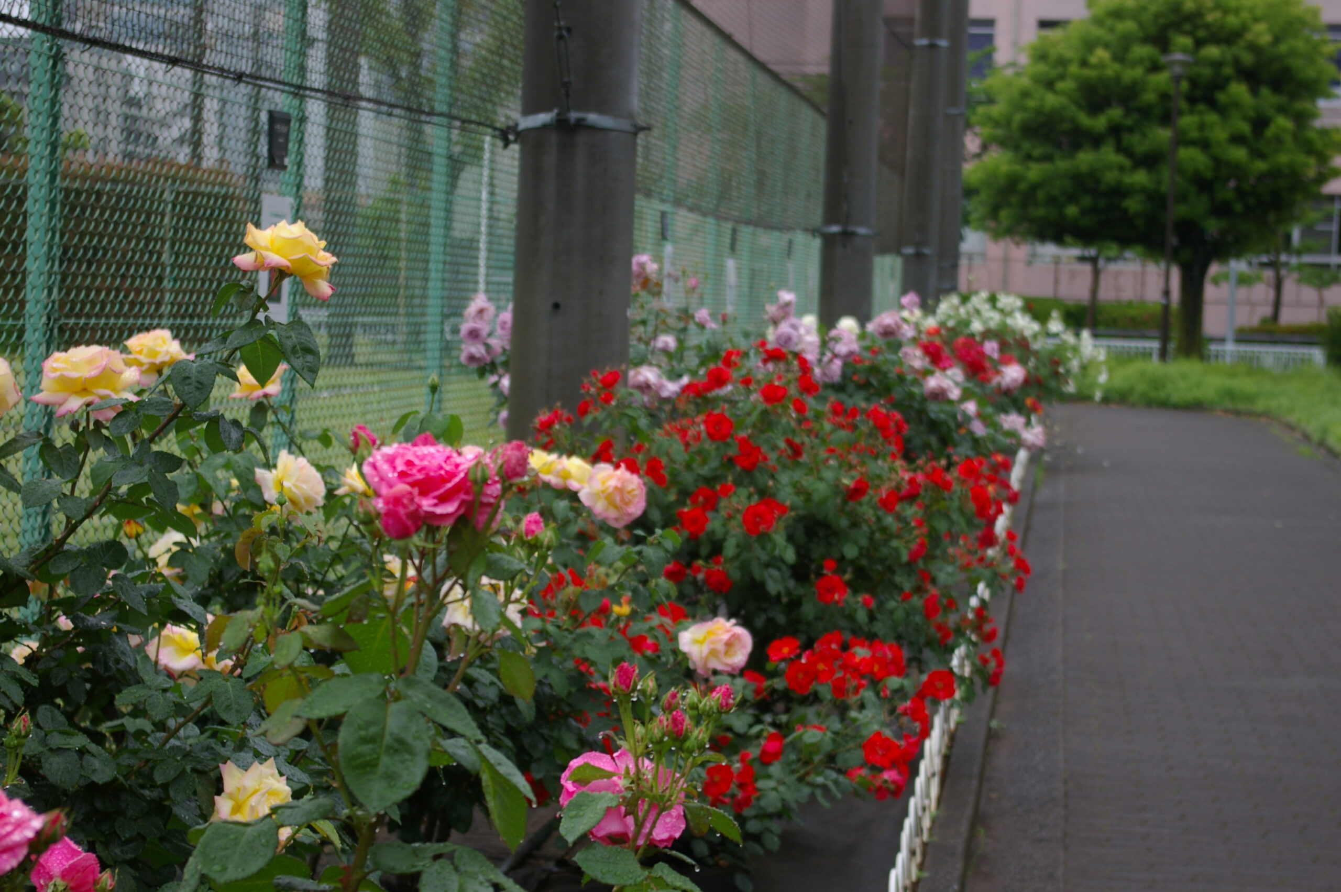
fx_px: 2791
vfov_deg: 18.1
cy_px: 446
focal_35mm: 75
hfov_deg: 27.0
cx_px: 670
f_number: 5.6
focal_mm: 50
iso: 200
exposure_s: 1/90
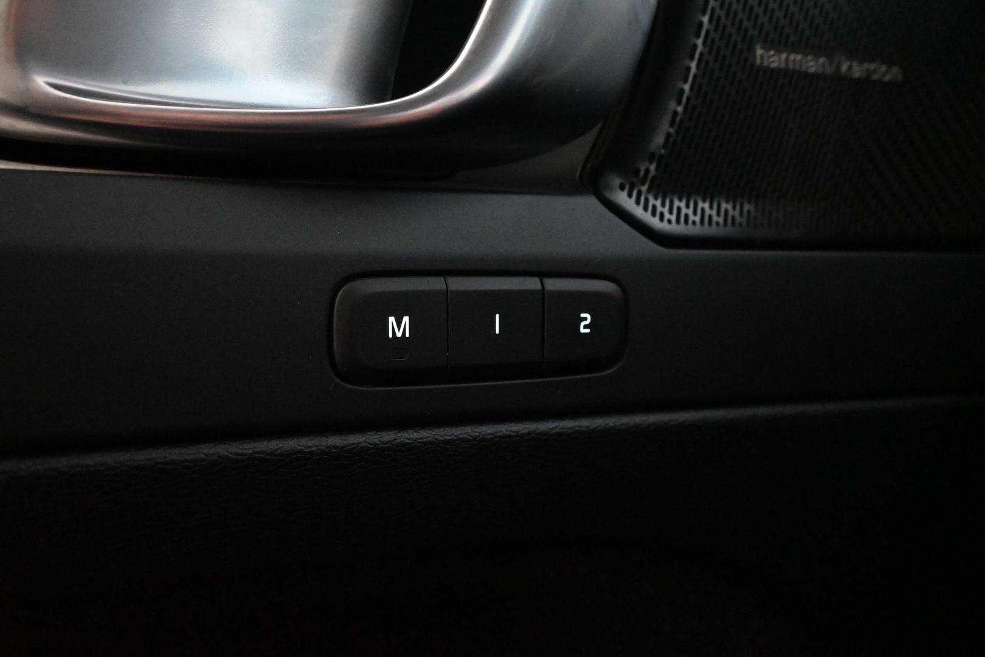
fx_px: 821
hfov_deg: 61.9
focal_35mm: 30
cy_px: 328
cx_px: 492
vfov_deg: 43.6
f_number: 7.1
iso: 11400
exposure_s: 1/30
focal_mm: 20
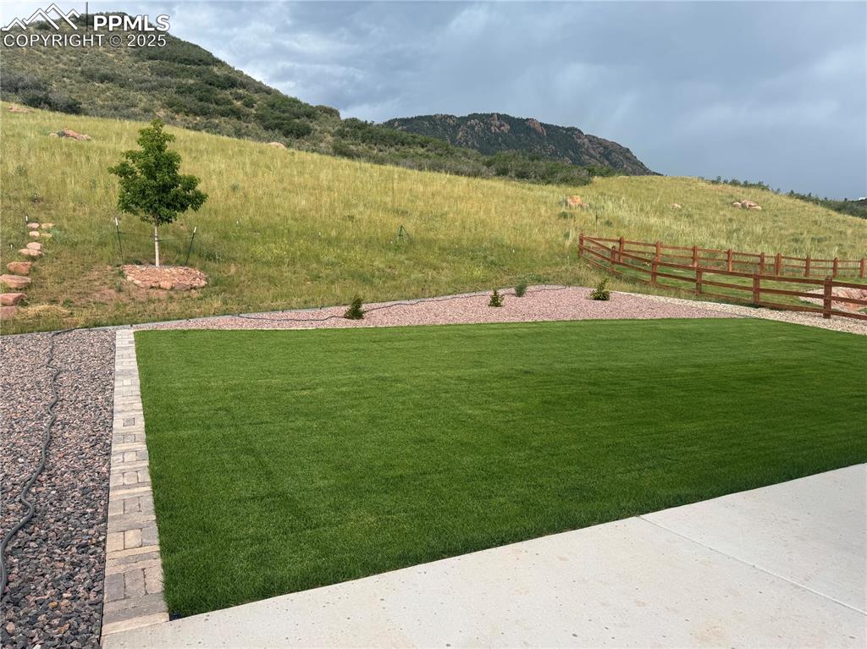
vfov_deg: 56.8
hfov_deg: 71.6
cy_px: 324
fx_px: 601
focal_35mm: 24
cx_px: 434
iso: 80
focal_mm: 6.76
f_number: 1.78
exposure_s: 1/572
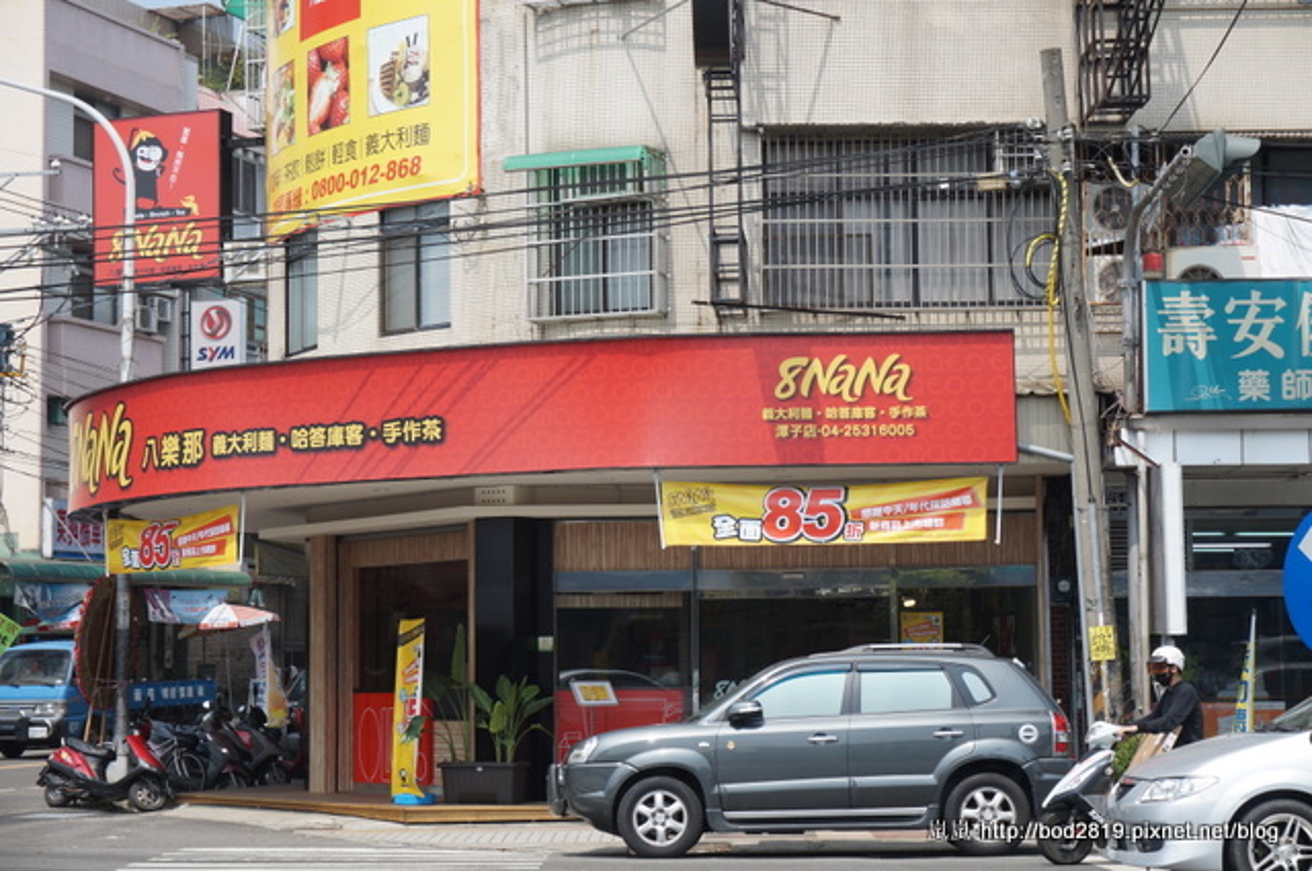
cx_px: 656
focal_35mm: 75
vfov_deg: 18.1
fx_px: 2730
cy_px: 436
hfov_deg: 27.0
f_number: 11
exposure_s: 1/250
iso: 200
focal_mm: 50
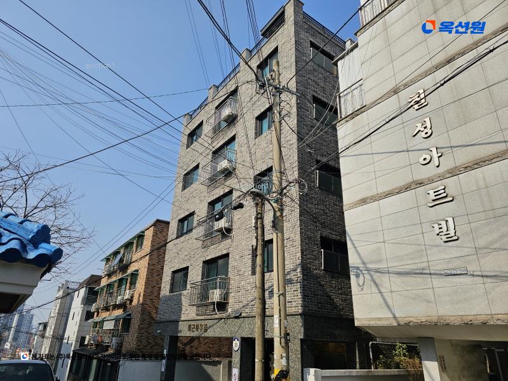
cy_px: 190
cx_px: 254
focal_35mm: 23
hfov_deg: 73.9
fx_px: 338
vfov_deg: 58.9
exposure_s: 1/1120
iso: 10
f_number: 1.7
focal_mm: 6.3
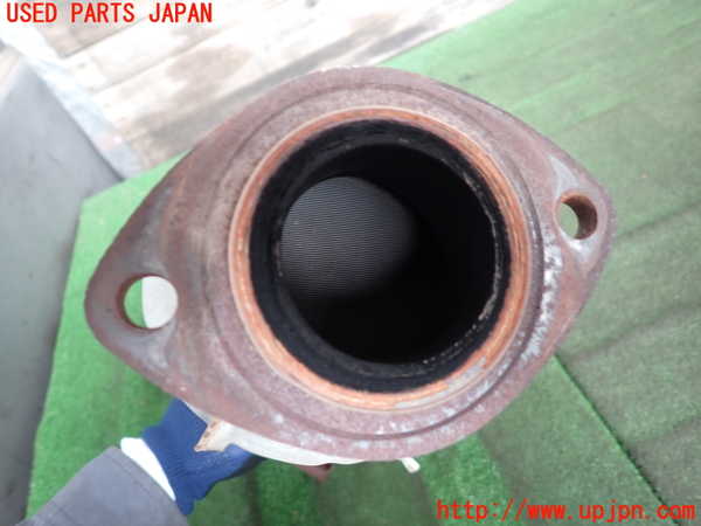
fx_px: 506
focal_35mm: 25
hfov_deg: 69.4
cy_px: 263
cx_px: 350
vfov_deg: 54.9
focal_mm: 4.5
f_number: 2
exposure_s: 1/30
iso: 200
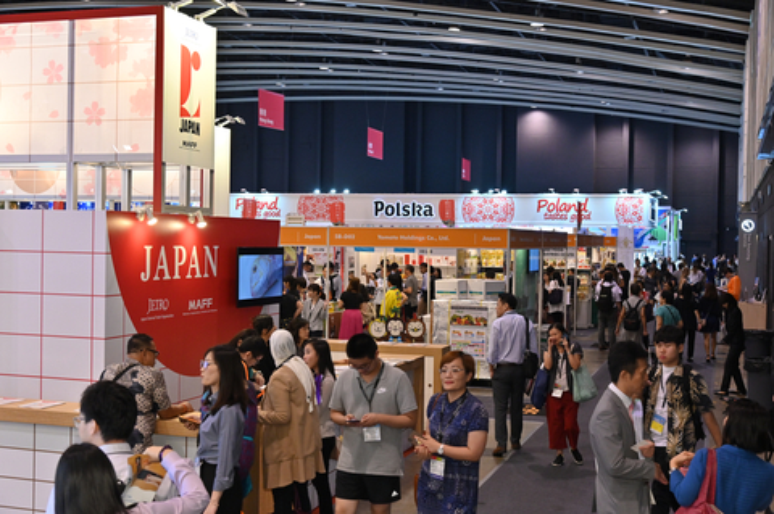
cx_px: 387
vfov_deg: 29.2
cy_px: 257
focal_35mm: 46
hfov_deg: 42.8
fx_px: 988
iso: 1600
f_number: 5
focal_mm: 46
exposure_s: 1/125
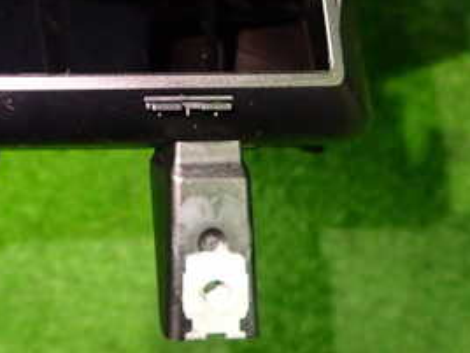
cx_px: 63
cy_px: 9
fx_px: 760
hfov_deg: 32.9
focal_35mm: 56
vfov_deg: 25.0
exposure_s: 1/30
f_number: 2
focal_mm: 4.5
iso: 800
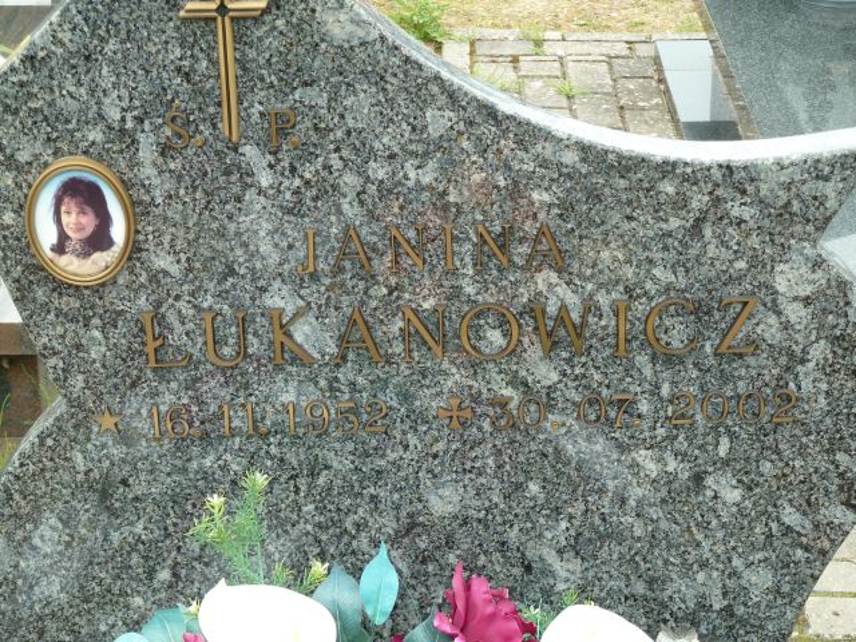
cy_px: 321
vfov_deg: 16.4
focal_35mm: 90
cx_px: 428
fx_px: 2226
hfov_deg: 21.8
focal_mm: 14.7
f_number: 4.3
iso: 80
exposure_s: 1/60
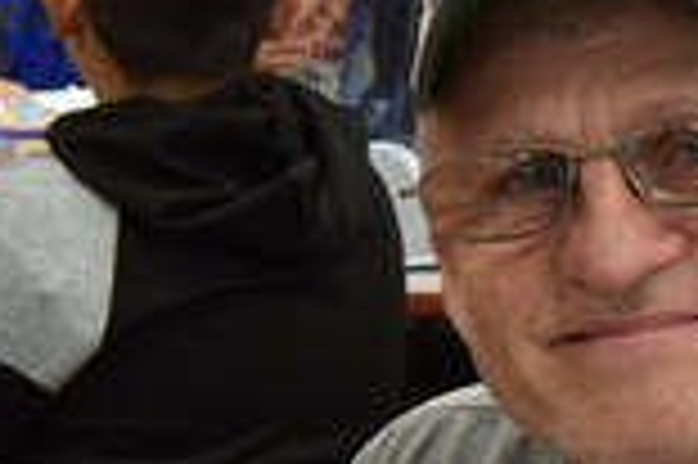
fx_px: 3602
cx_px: -784
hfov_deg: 10.1
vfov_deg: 7.3
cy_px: 685
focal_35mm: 186
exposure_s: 1/40
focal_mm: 24
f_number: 7.1
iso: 450
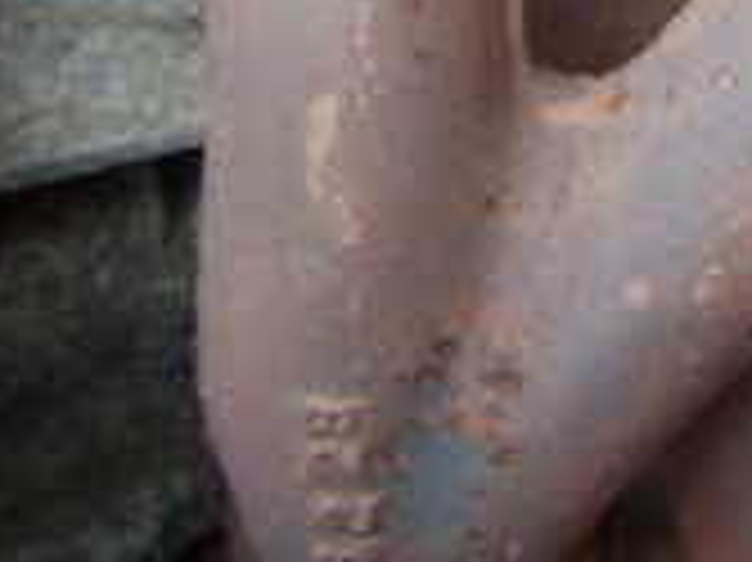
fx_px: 3169
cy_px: -265
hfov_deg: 13.5
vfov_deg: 9.9
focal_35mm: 146
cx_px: 594
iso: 100
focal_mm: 9.86
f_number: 2.7
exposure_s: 1/50
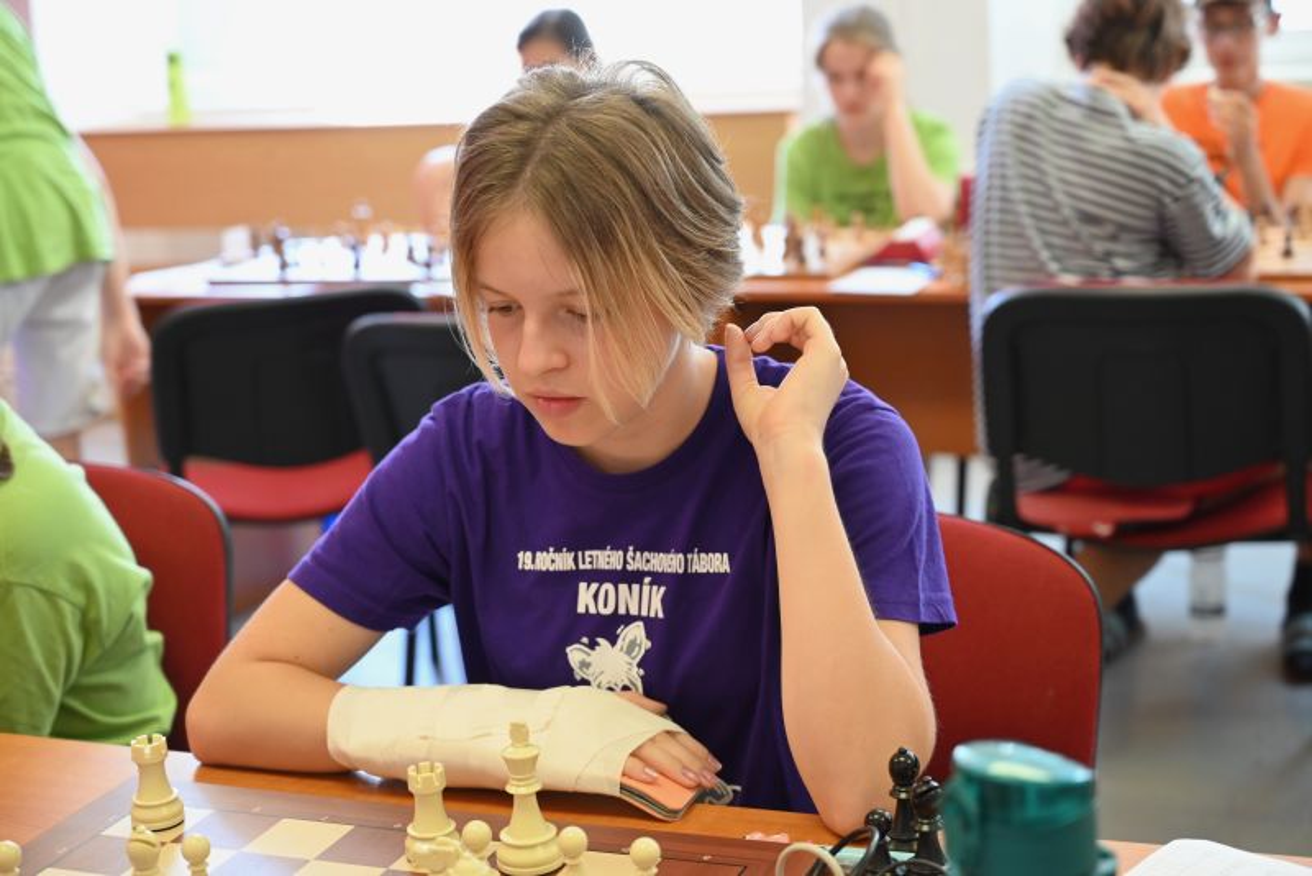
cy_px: 438
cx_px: 656
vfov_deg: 24.2
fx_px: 2042
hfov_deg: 35.6
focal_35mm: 56
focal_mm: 56
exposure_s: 1/125
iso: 1400
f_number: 4
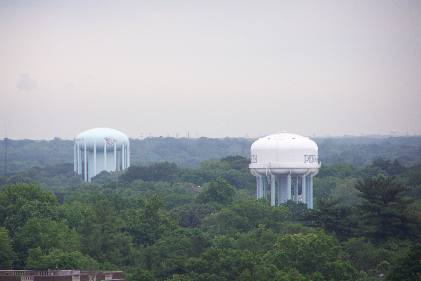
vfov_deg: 3.5
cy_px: 143
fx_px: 4631
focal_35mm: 396
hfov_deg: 5.2
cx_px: 210
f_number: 3.7
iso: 160
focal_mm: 63
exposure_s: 1/400
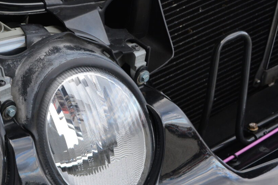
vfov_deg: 11.6
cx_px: -42
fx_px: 907
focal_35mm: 118
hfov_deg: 16.8
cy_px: 137
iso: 400
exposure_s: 1/125
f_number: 5.6
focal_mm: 25
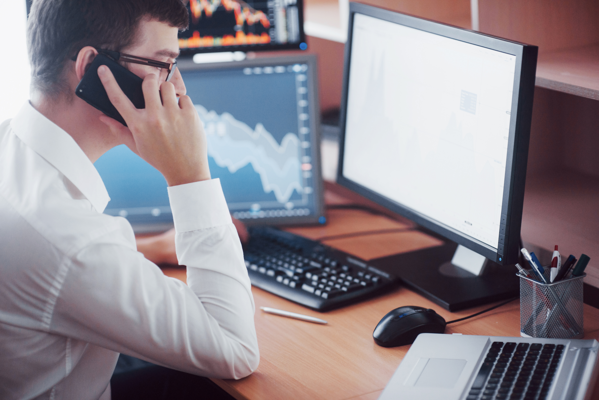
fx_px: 1415
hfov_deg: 23.9
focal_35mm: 85
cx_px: 300
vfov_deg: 16.1
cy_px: 200
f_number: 2
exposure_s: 1/160
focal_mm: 85
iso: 800
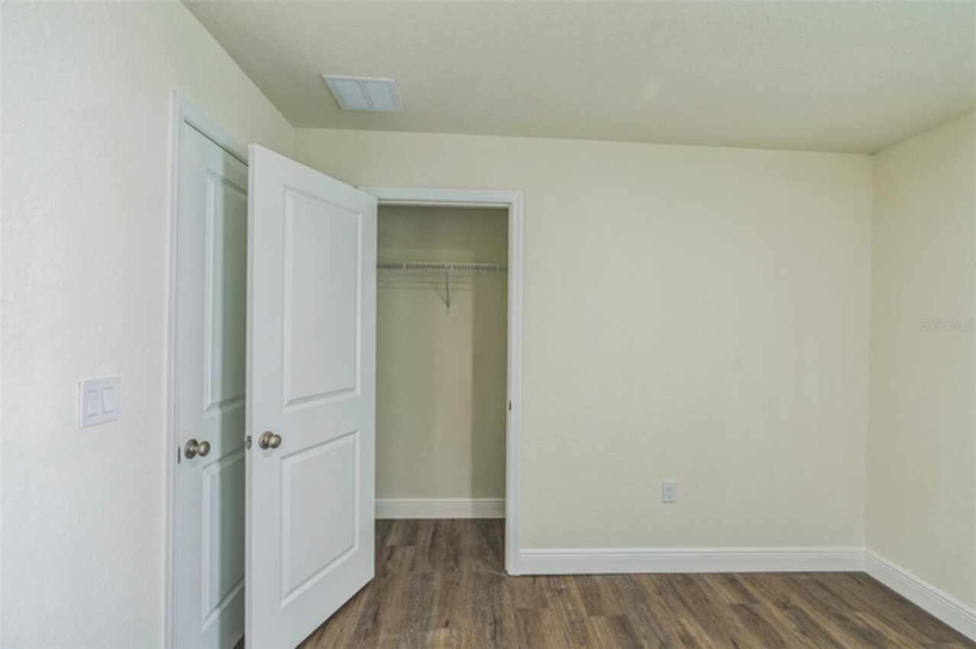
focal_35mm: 16
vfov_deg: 73.7
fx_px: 434
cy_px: 324
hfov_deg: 96.8
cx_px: 488
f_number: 8
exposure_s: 1/10
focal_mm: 16
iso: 400
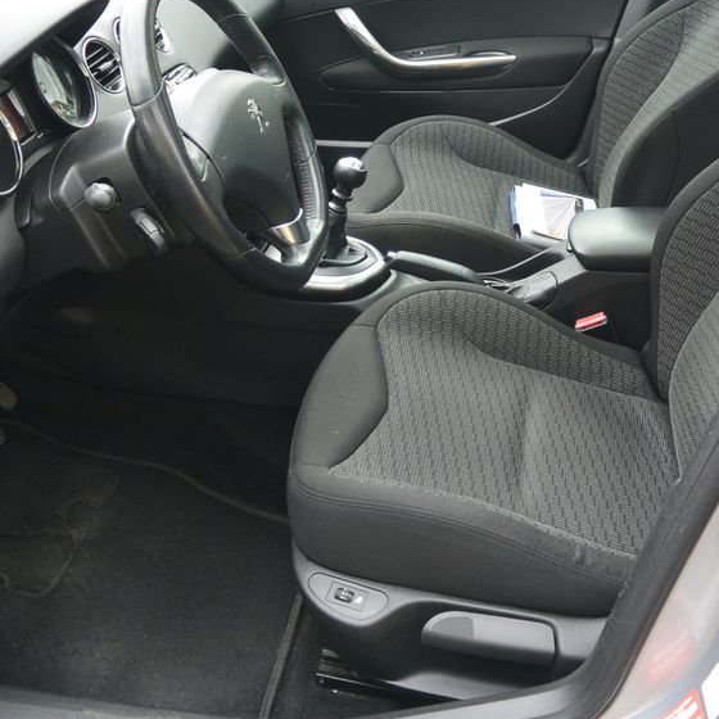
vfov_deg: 40.0
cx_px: 390
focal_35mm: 42
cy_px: 328
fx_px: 987
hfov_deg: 40.0
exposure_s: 1/100
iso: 160
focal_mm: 10
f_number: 3.5
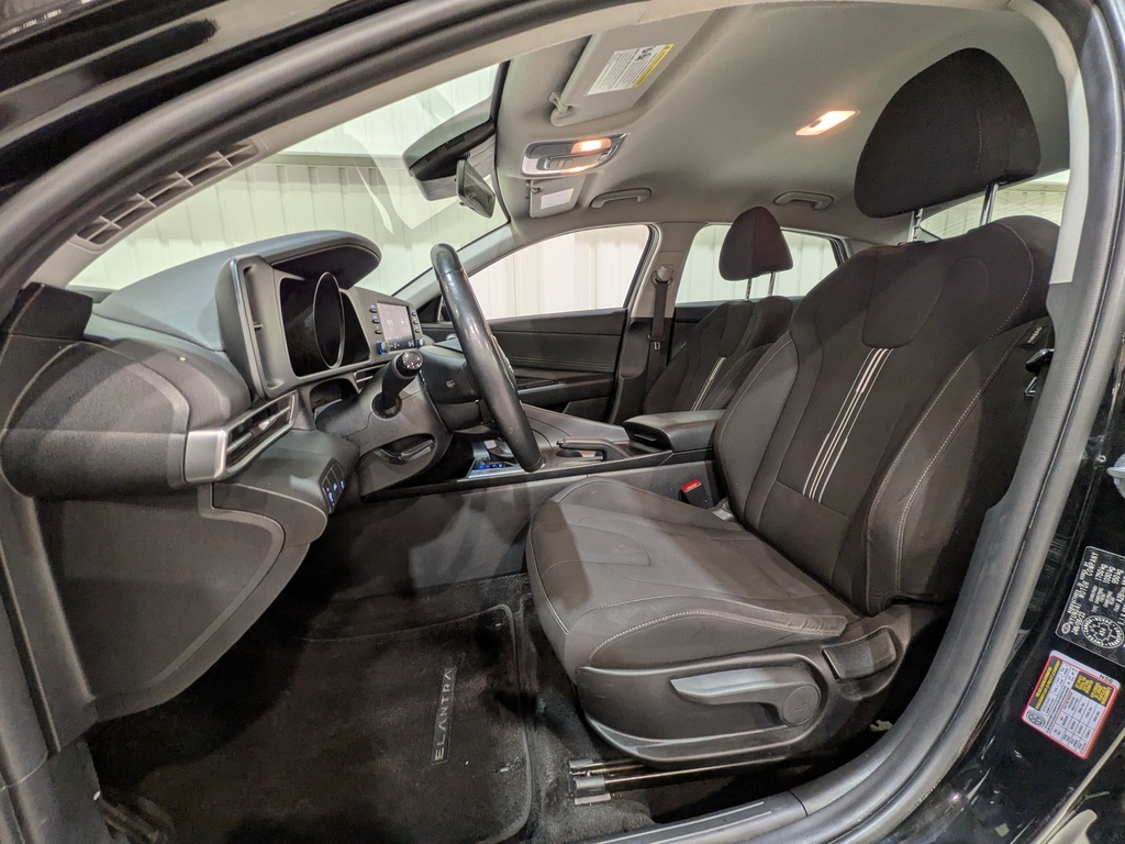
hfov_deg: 102.1
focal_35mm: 14
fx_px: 455
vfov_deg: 85.7
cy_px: 422
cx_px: 562
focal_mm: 1.83
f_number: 2.2
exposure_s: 1/40
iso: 96
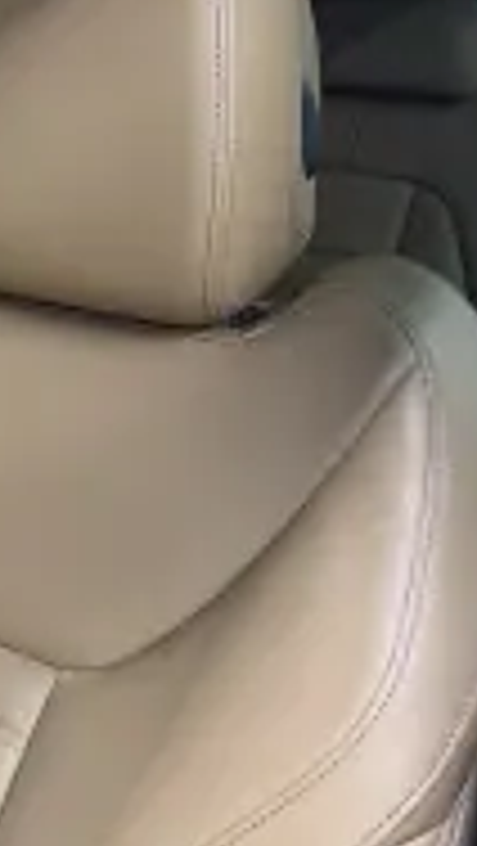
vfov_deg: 41.3
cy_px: 382
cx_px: -302
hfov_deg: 19.7
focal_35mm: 50
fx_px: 1122
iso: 800
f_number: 1.78
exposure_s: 1/33
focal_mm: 6.76
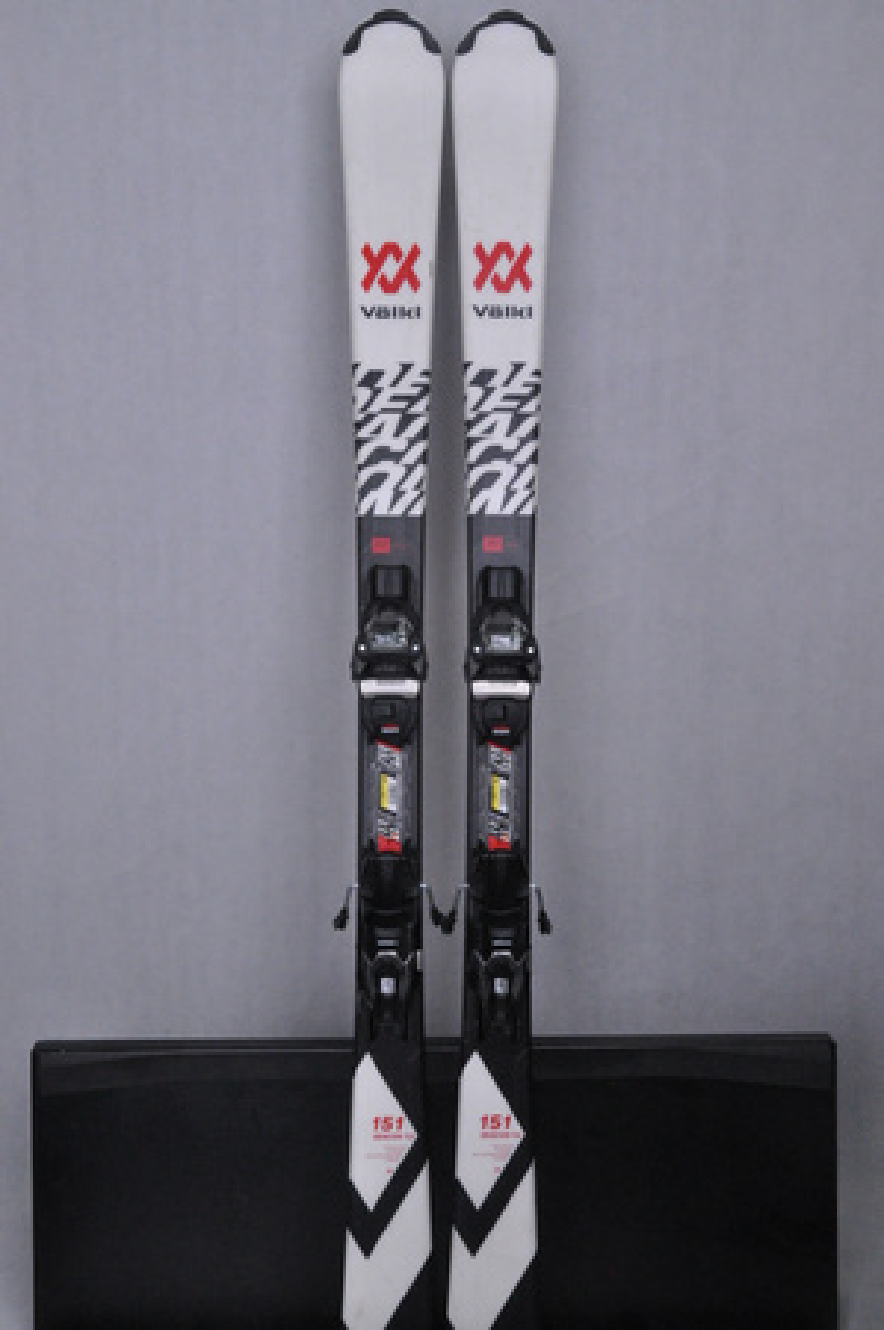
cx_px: 442
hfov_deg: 35.4
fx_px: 1384
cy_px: 665
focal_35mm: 38
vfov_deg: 51.3
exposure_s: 1/125
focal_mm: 25
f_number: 11
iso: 3200
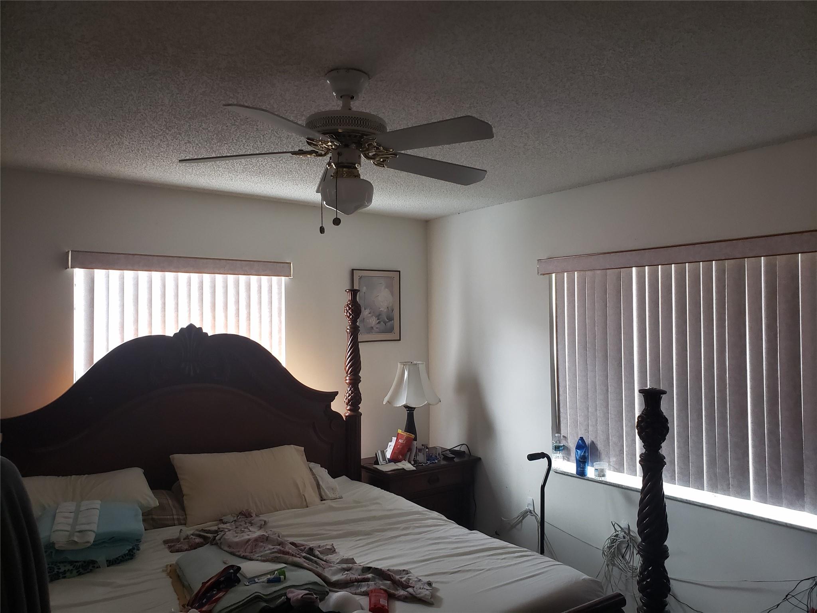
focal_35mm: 26
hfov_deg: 67.3
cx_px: 408
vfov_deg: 53.1
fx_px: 614
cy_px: 306
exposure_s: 1/60
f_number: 2.4
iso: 320
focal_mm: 4.3
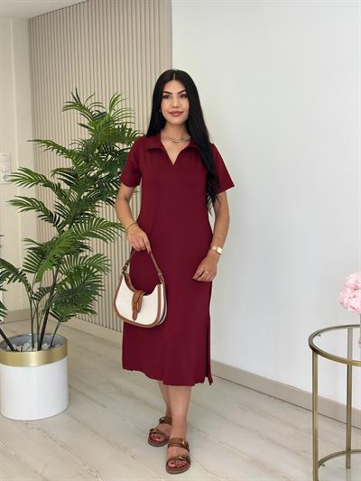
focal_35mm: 48
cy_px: 240
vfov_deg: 39.6
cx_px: 180
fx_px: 667
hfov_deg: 30.3
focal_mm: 6.86
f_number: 1.78
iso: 80
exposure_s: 1/250
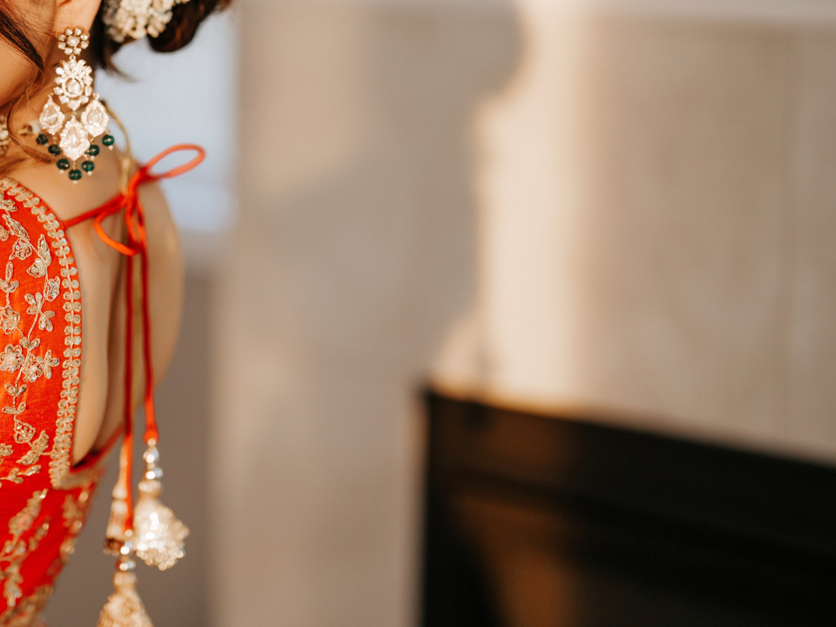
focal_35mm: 90
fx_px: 2174
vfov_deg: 16.3
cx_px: 124
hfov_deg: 21.4
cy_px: 139
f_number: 1.2
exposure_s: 1/320
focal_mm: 50
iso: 200
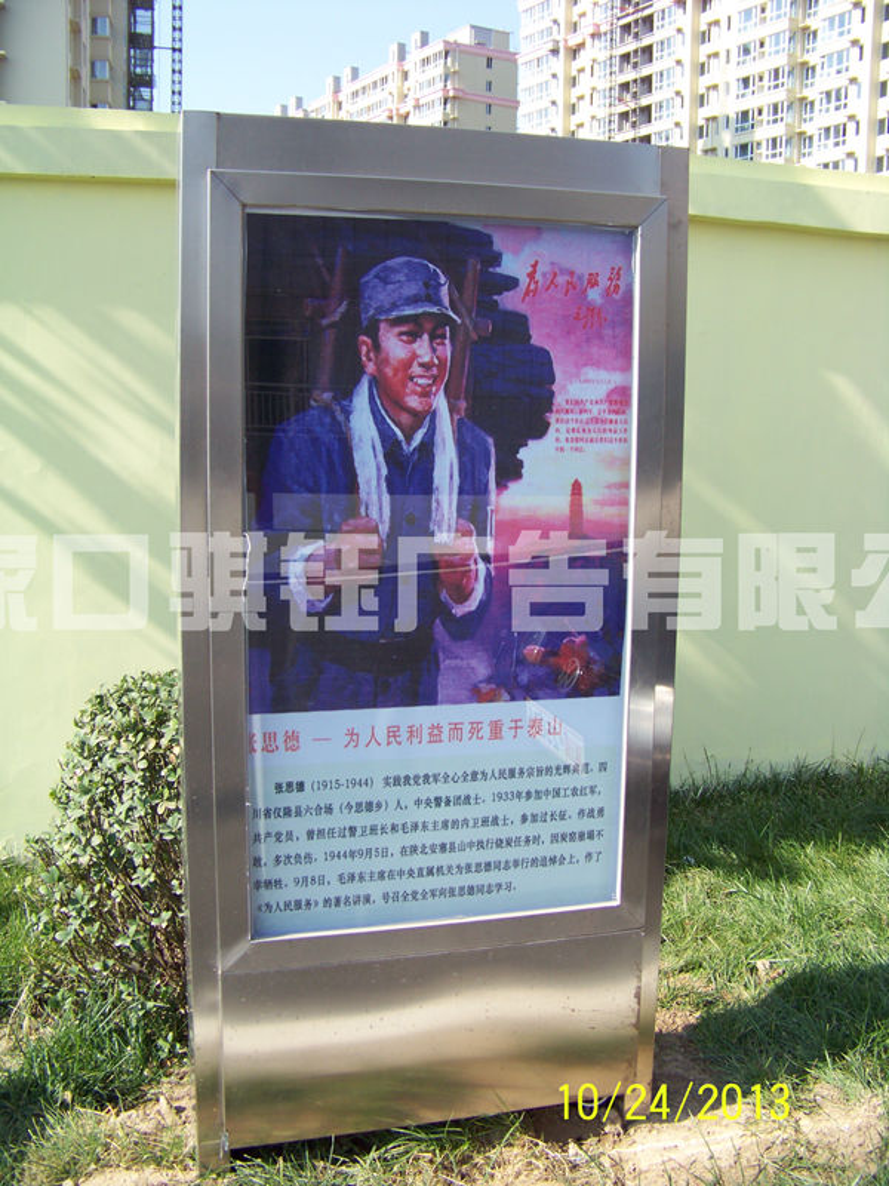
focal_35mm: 36
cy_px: 593
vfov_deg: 51.4
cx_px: 444
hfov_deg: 39.7
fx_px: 1233
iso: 69
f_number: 2.8
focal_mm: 5.85
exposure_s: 1/500
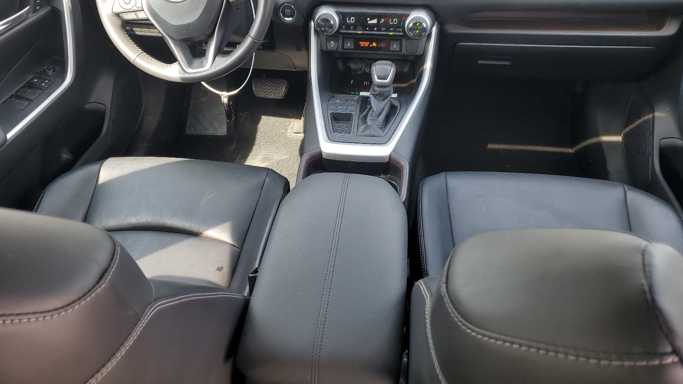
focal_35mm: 29
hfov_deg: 66.1
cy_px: 128
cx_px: 348
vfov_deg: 39.7
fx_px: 525
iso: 50
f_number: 1.5
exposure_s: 1/143
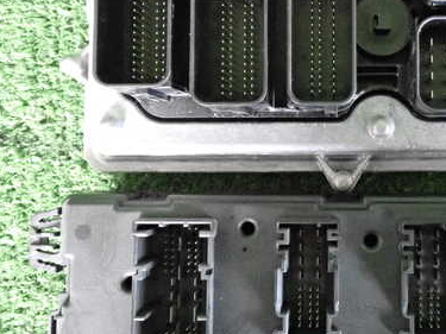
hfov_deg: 38.3
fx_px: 618
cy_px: 120
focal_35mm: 48
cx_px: 352
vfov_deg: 30.1
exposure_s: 1/100
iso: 3200
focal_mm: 5.4
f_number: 2.3
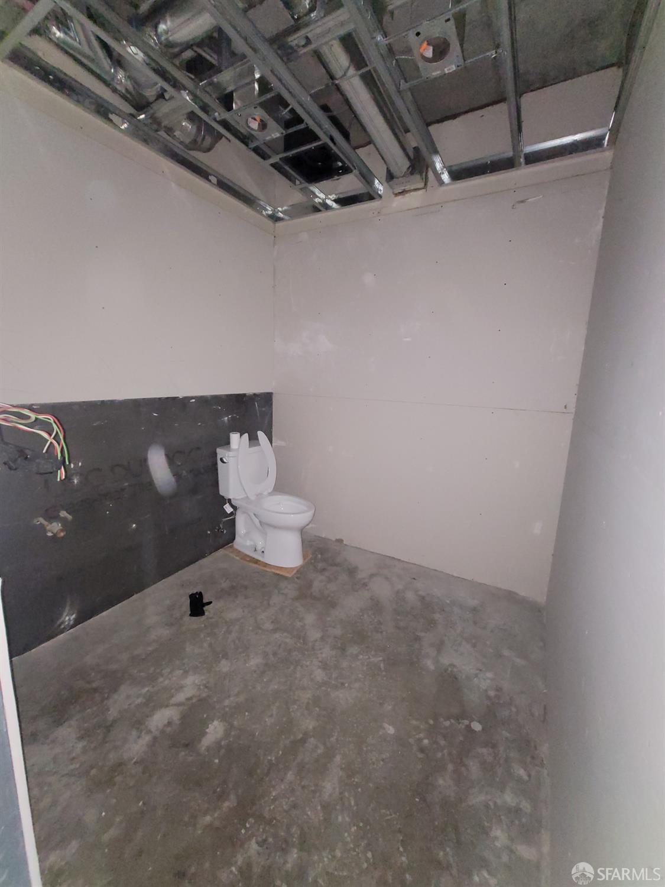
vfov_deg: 106.2
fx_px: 333
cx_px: 332
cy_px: 444
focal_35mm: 13
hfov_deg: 89.9
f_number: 2.2
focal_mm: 2.2
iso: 640
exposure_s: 1/22
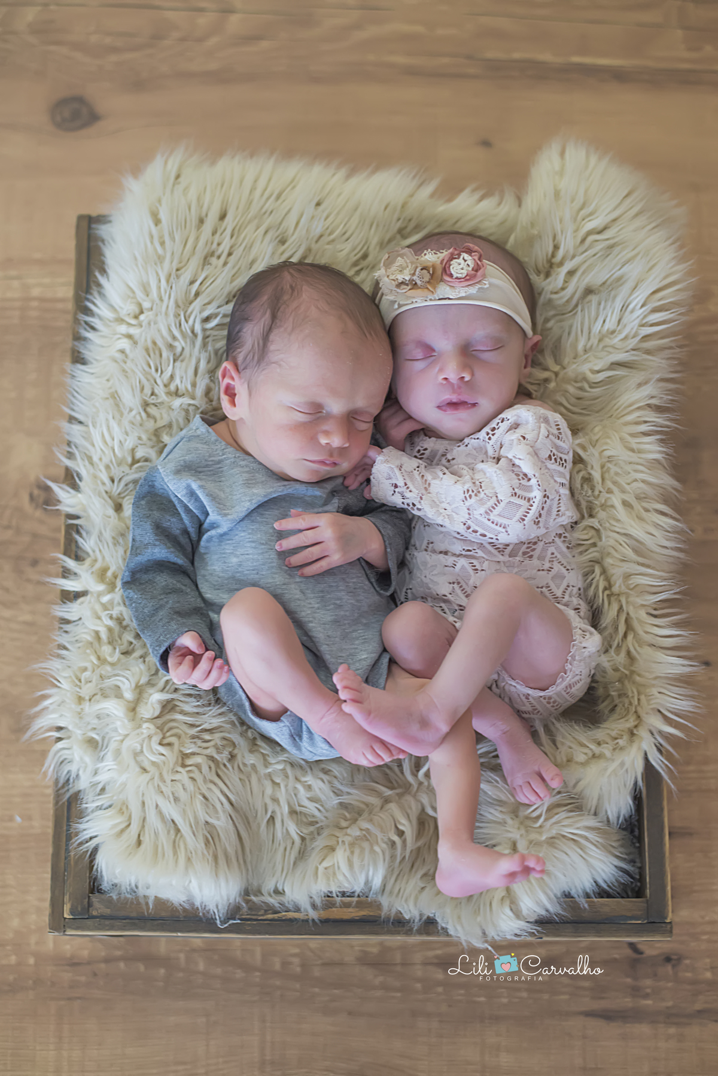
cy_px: 538
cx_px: 359
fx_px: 1495
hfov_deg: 27.0
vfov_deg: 39.6
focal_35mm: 50
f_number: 3.2
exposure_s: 1/160
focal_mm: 50
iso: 1600
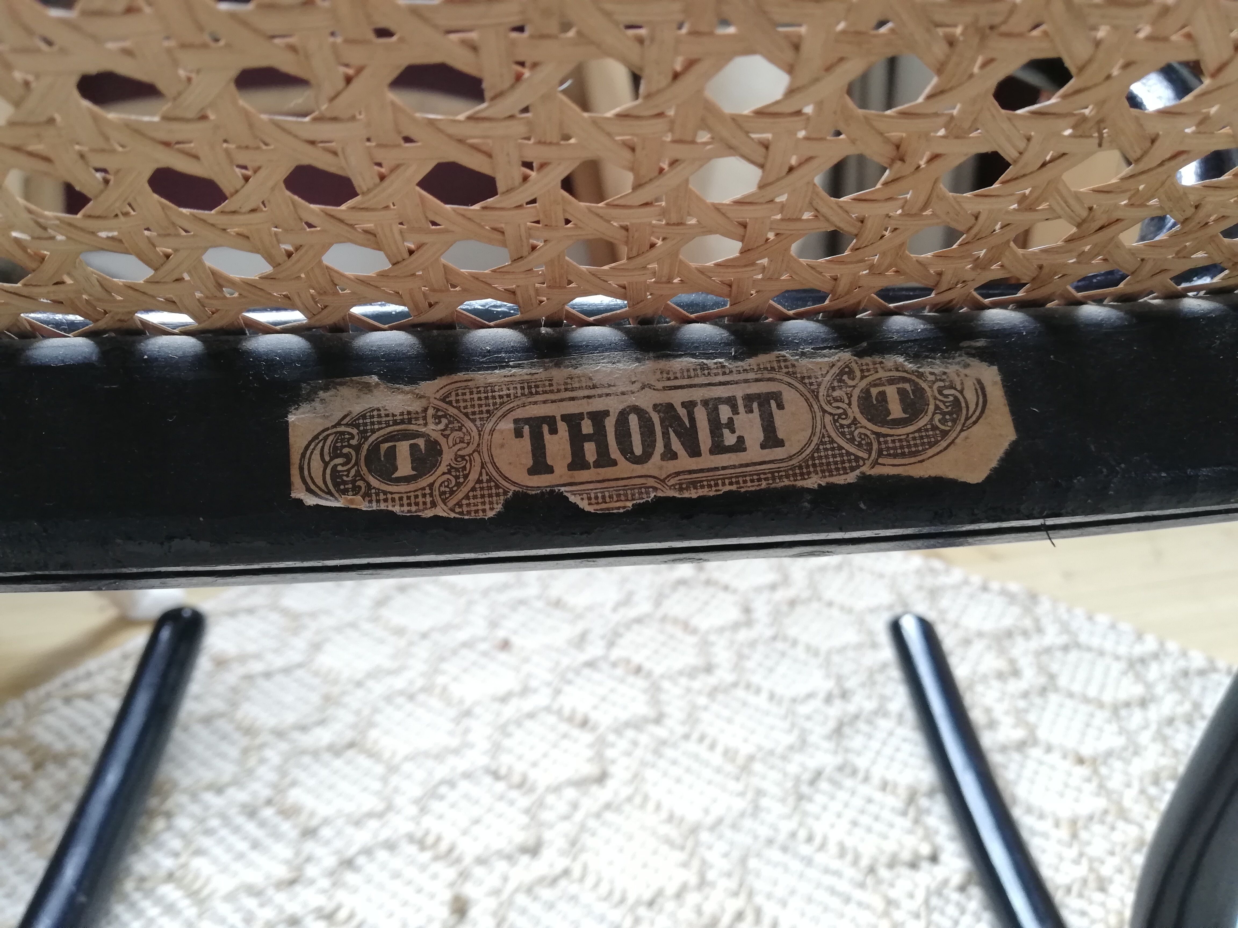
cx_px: 619
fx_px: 930
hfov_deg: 67.3
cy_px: 464
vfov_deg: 53.1
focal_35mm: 26
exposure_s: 1/30
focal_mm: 3.81
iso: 250
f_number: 2.2
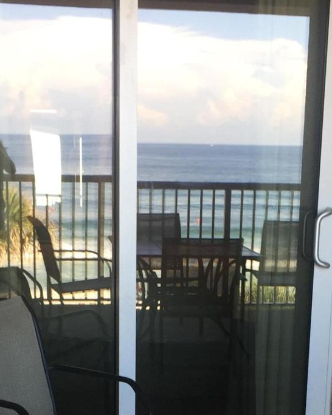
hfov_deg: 18.5
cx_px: 205
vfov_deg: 21.7
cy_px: 468
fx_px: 1019
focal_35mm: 83
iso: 32
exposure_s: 1/50
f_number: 2.2
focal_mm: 4.15
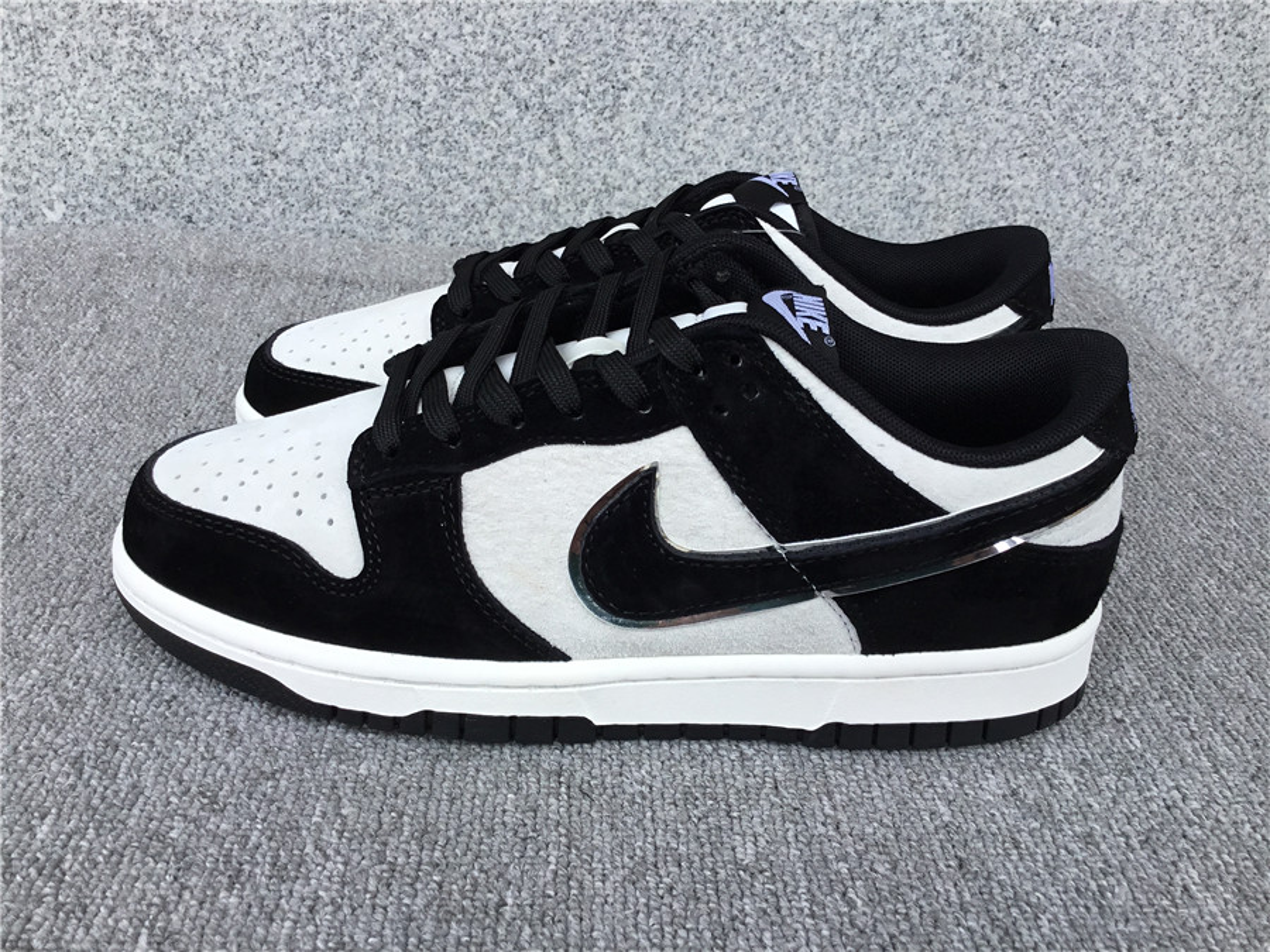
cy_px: 476
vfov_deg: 45.4
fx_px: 1137
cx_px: 635
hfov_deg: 58.4
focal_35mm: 31
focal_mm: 3.3
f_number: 2.4
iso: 25
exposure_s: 1/506
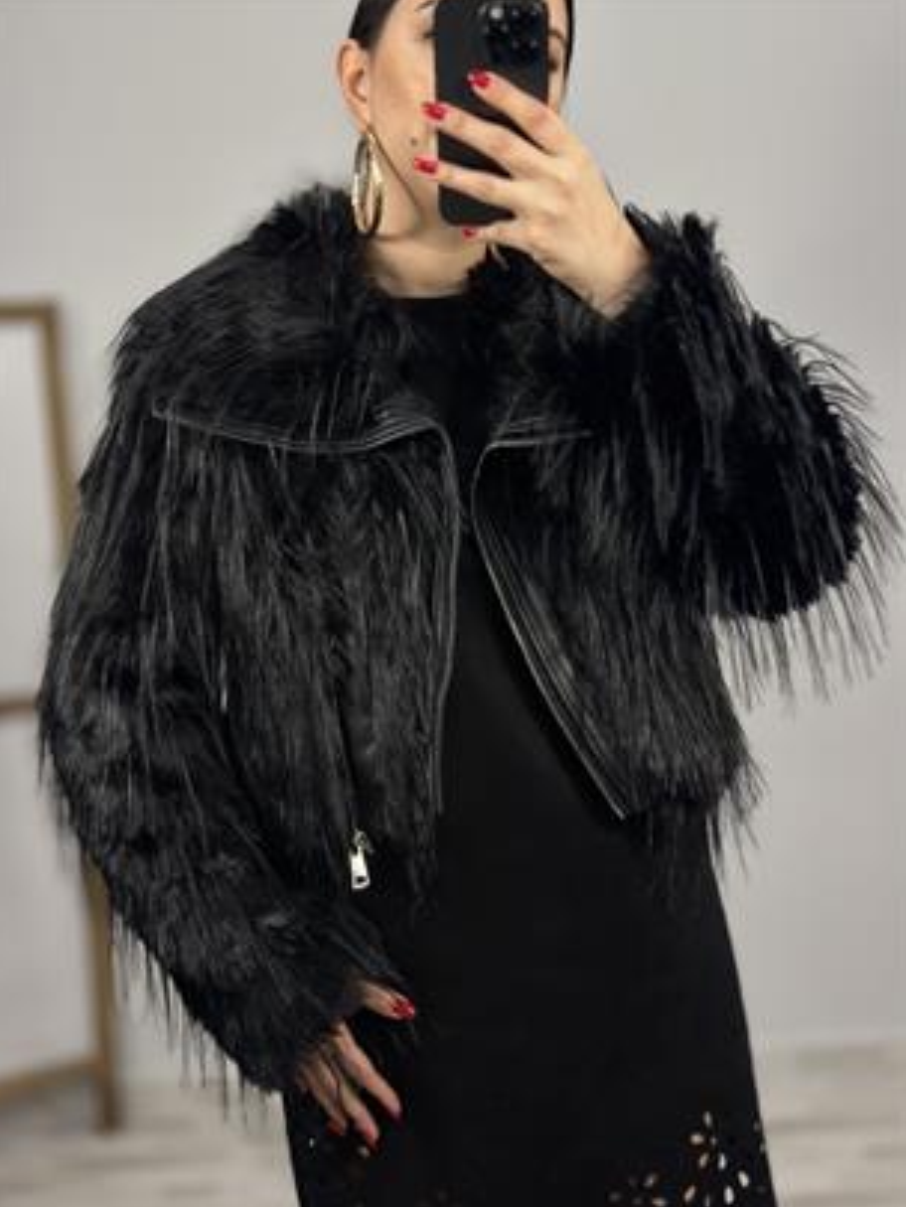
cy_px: 606
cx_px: 447
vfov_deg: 38.9
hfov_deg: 29.7
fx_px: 1709
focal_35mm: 49
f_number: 1.78
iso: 100
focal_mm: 6.86
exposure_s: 1/100
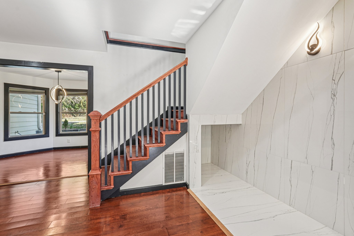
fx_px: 157
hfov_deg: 96.7
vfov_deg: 73.7
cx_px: 177
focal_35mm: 16
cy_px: 118
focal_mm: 16
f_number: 8
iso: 800
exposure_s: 1/40
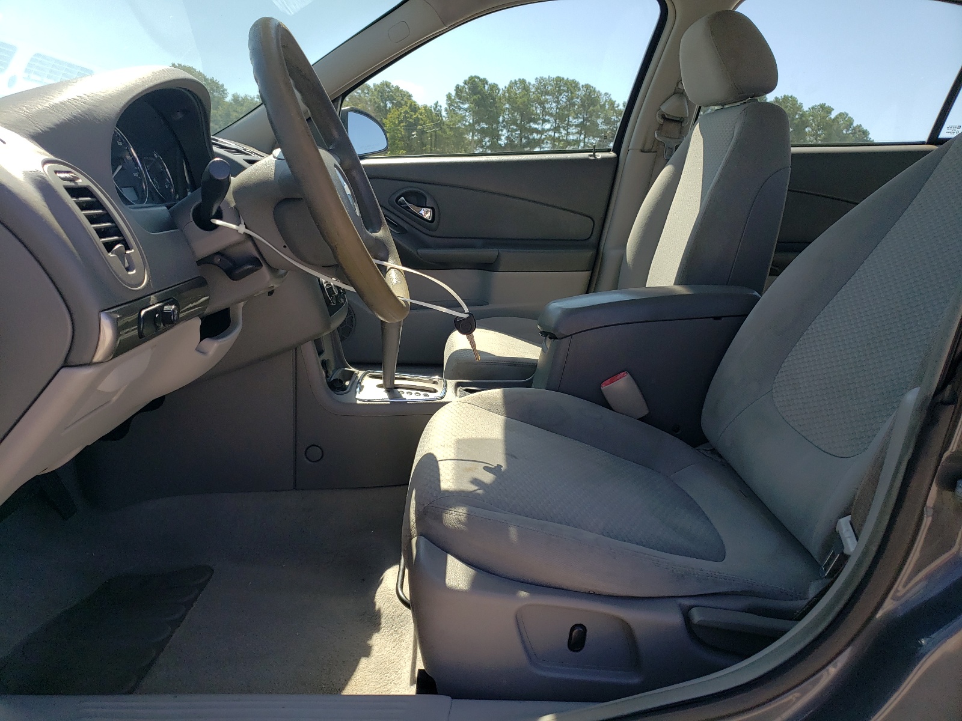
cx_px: 481
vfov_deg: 53.1
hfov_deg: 67.3
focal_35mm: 26
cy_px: 360
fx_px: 723
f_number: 1.5
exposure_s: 1/1250
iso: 50
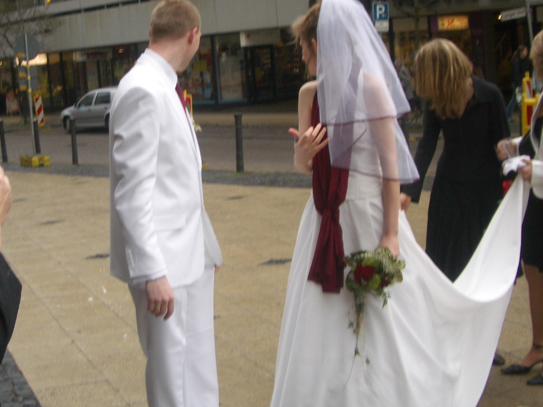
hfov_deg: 36.4
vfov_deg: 28.0
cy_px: 171
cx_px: 181
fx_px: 816
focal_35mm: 52
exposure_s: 1/160
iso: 50
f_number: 2.6
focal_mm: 5.8
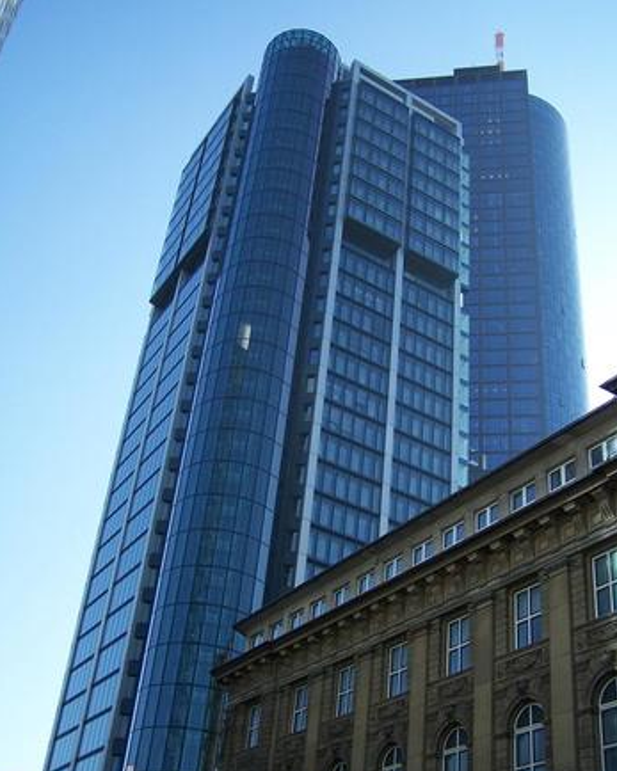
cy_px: 421
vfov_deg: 44.7
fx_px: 936
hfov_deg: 36.5
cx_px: 315
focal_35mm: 41
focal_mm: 6.3
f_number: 2.8
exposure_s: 1/750
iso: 80
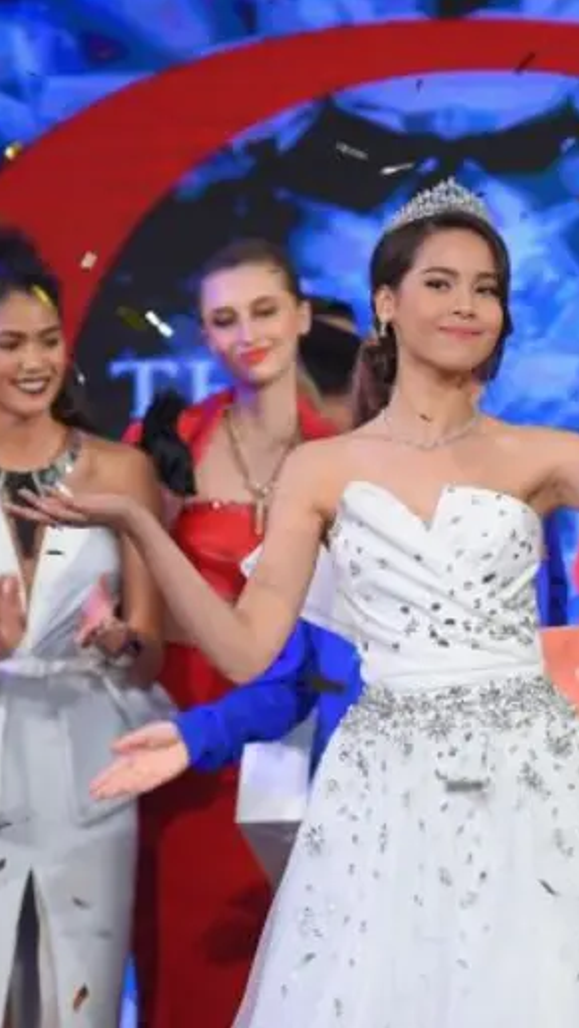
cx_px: 420
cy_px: 513
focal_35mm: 316
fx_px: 8621
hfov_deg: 3.8
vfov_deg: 6.8
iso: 800
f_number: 4.5
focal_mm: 200
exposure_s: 1/320
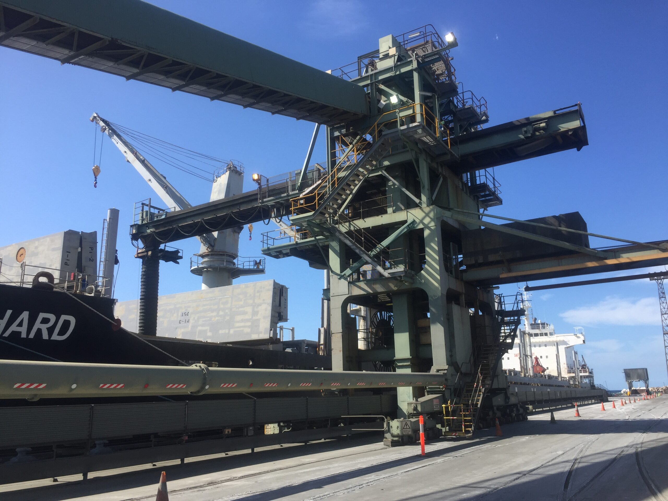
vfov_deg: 48.2
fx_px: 560
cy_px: 250
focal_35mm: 29
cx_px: 334
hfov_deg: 61.7
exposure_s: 1/1319
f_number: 2.2
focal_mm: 4.15
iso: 32
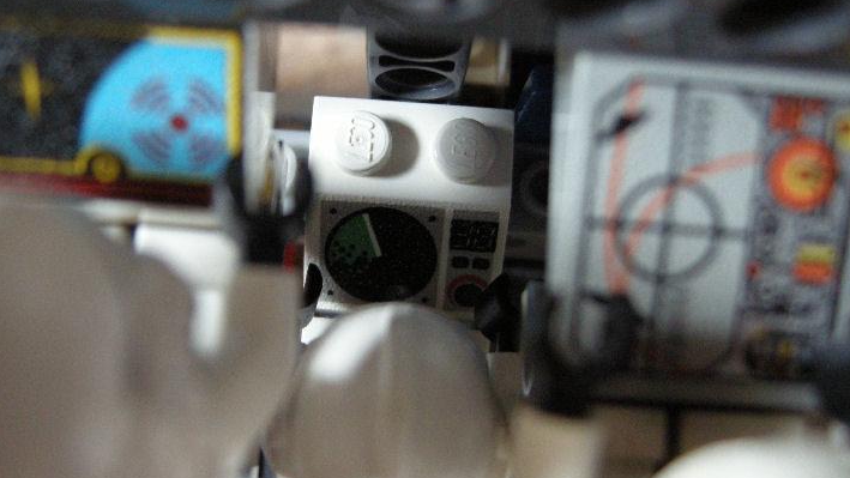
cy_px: 231
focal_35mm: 43
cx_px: 399
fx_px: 969
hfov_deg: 47.3
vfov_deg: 27.7
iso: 400
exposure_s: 1/15.8
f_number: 2.7
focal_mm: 7.5
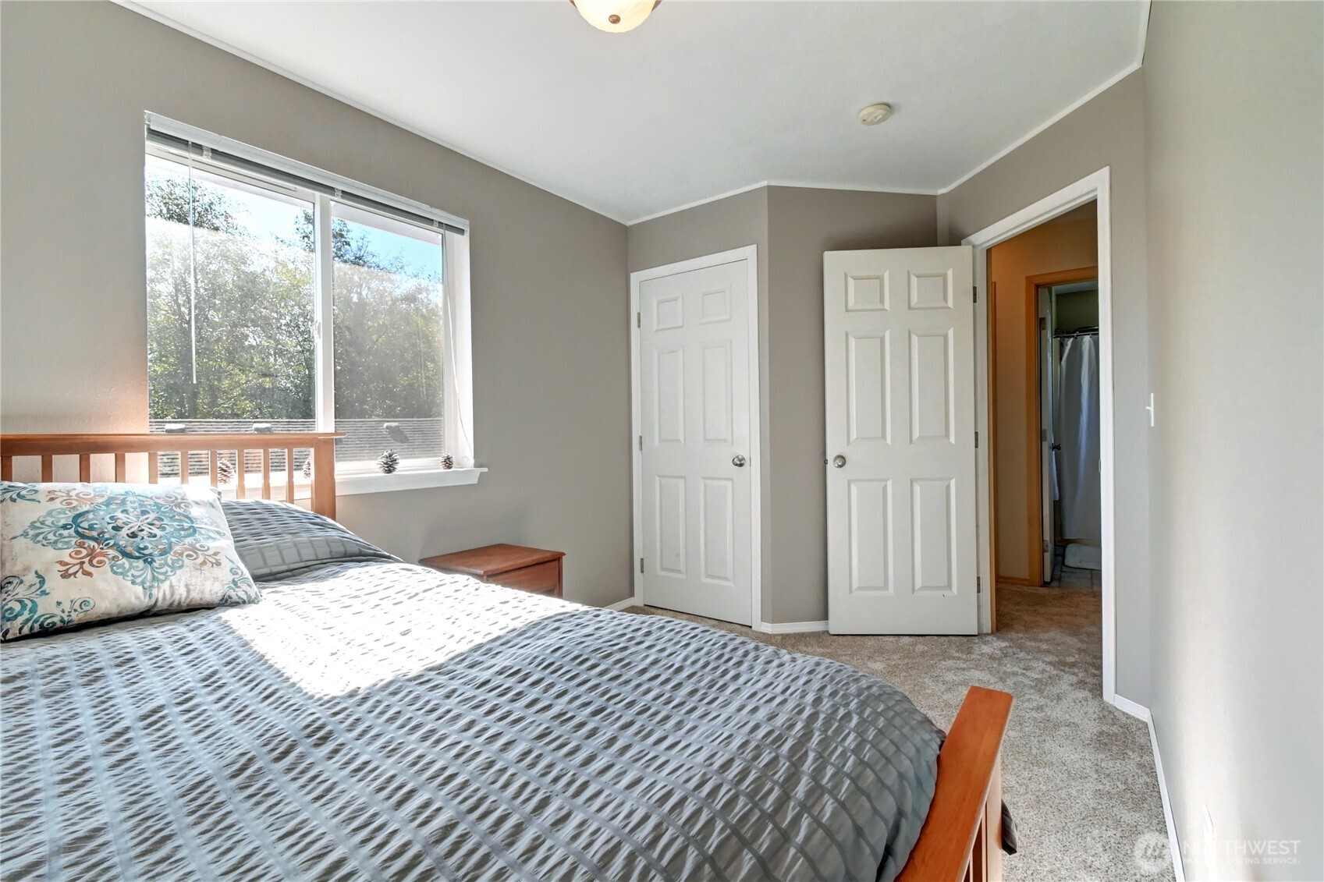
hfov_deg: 100.4
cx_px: 662
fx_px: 552
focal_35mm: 15
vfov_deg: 77.3
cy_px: 441
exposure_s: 1/20
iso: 3200
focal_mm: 10
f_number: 13
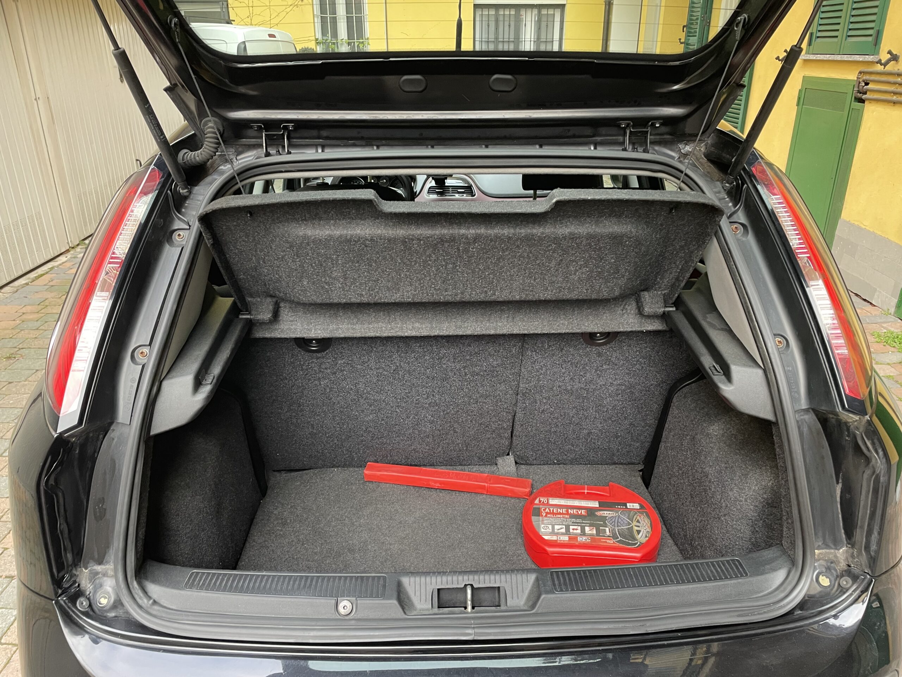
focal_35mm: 26
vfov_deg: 53.1
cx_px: 451
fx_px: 677
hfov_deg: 67.3
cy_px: 338
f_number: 1.6
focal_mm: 4.2
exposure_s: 1/60
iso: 125
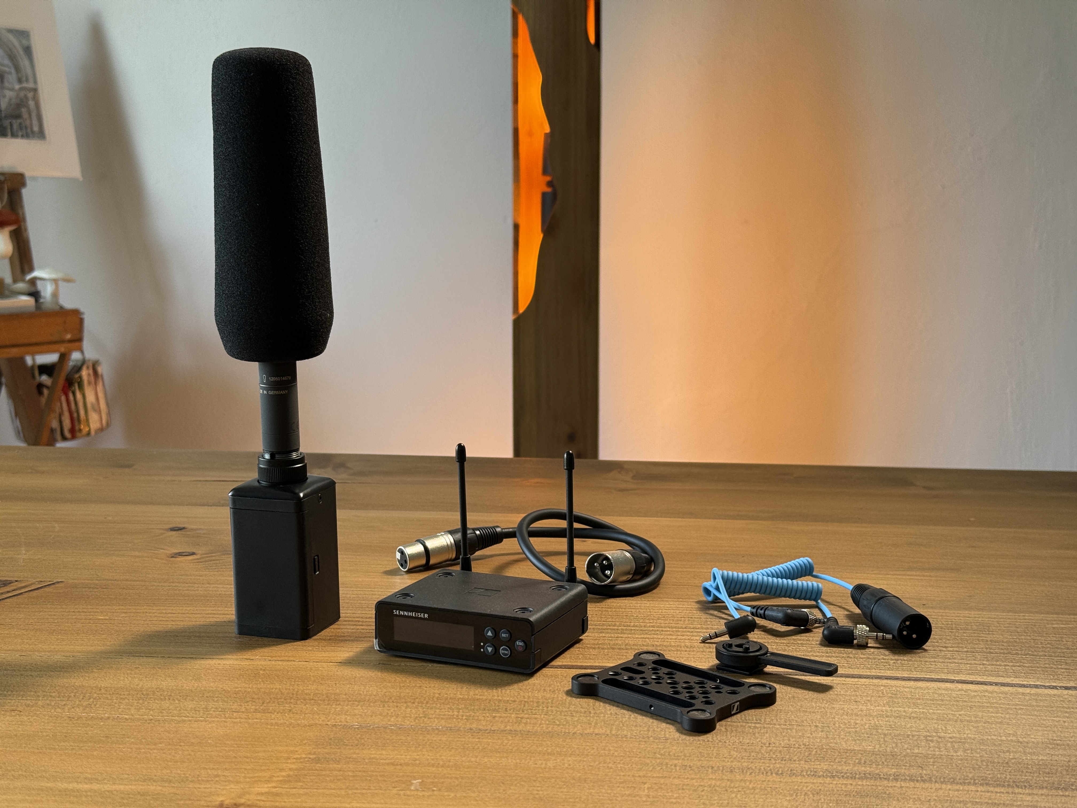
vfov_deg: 30.3
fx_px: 1493
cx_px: 538
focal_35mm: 48
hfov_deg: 39.7
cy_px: 404
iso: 100
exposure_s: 1/98
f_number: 1.78
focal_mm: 6.76
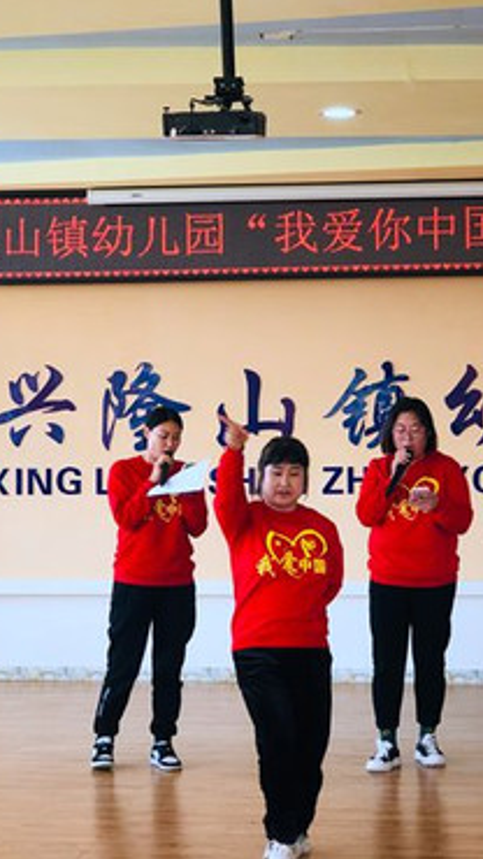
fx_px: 1913
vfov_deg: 25.3
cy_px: 426
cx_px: 286
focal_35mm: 84
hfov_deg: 14.4
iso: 25
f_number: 2.8
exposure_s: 1/32
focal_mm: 6.6
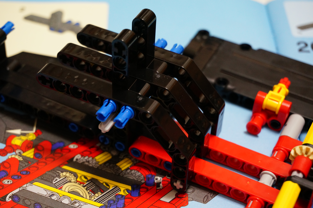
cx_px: 156
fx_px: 599
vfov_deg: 19.7
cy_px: 104
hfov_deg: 29.3
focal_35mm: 69
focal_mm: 46
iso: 1600
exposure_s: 1/25
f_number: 5.6
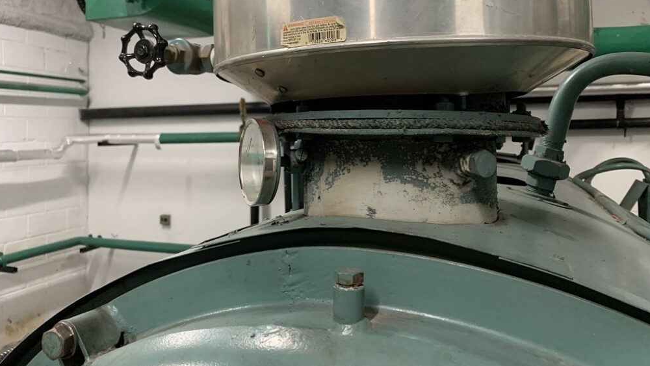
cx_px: 324
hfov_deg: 66.1
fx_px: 500
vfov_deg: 39.9
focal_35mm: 29
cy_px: 131
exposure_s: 1/50
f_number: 1.8
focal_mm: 4.25
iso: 320
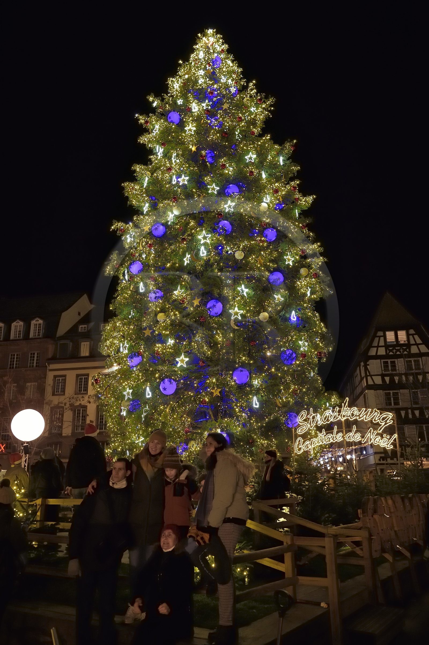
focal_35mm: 30
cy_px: 322
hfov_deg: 43.6
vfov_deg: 62.0
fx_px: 537
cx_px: 214
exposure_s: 1/30
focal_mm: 30
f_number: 7.1
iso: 1600
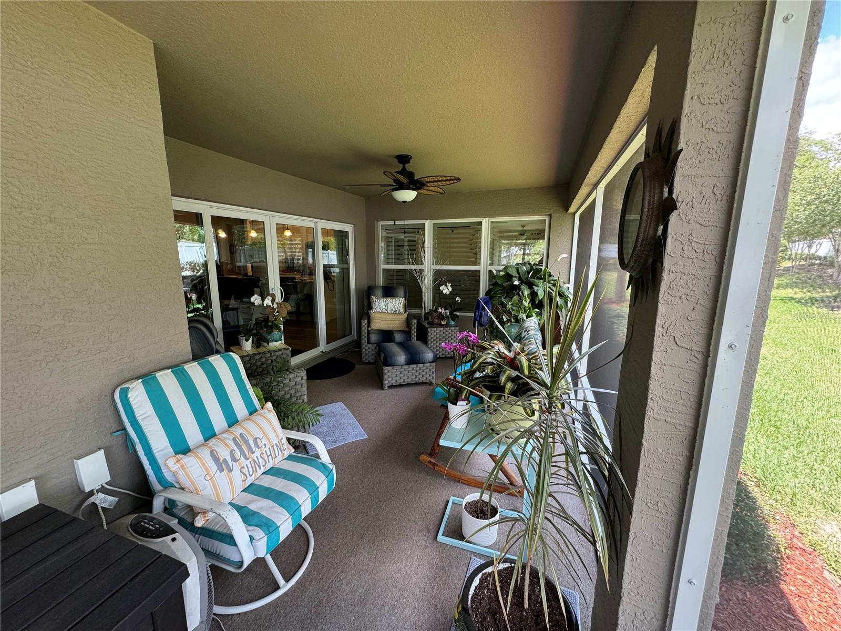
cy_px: 316
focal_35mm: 14
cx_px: 420
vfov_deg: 85.7
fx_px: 340
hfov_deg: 102.1
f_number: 2.2
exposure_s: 1/99
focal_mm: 2.22
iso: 160
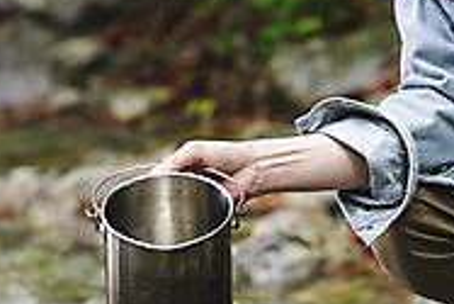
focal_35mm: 273
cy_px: -173
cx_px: 301
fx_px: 3445
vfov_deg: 5.0
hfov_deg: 7.5
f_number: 2.8
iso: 800
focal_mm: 85
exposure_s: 1/80
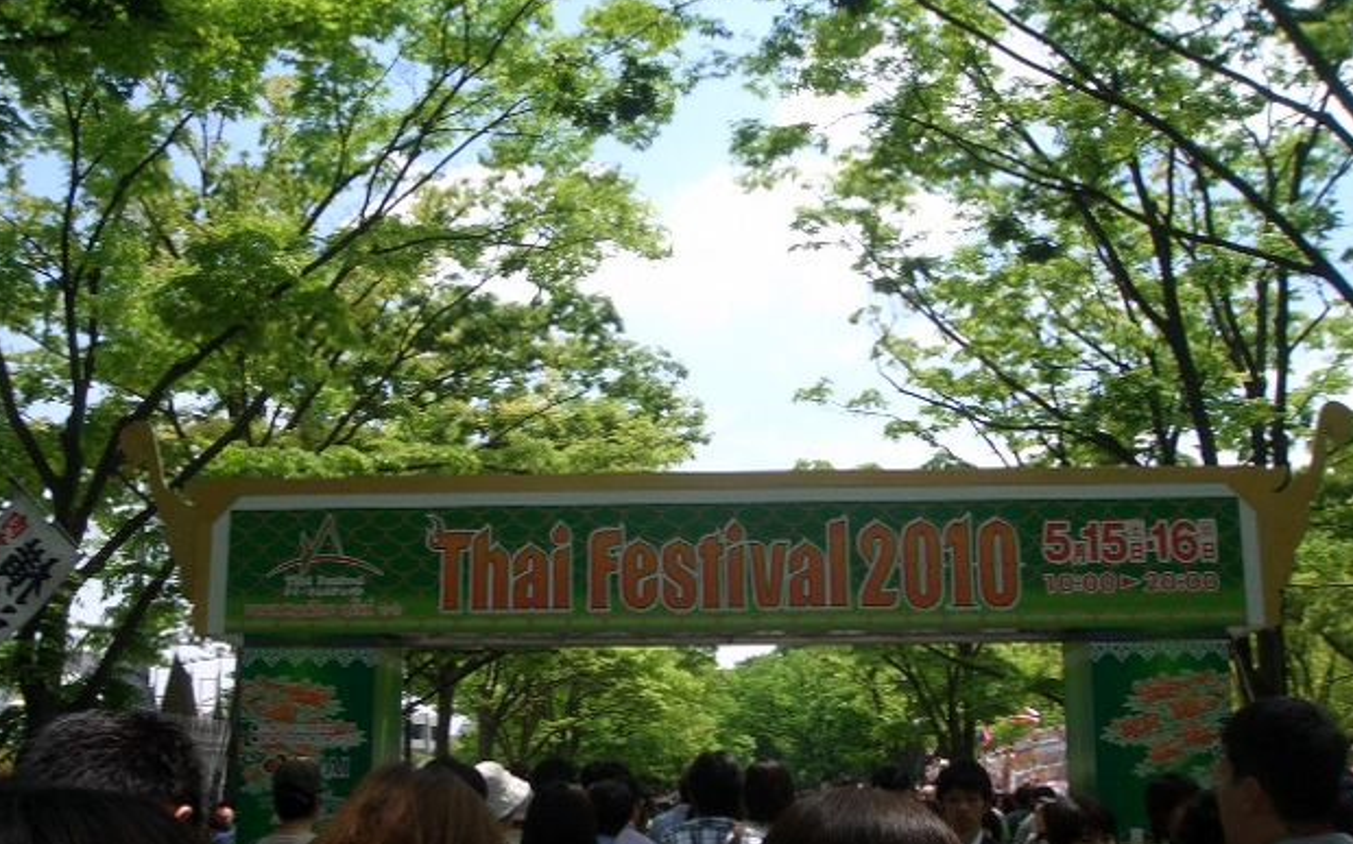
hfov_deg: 49.3
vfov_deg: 31.9
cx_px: 674
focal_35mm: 40
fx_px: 1474
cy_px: 483
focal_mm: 4.8
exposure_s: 1/400
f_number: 4
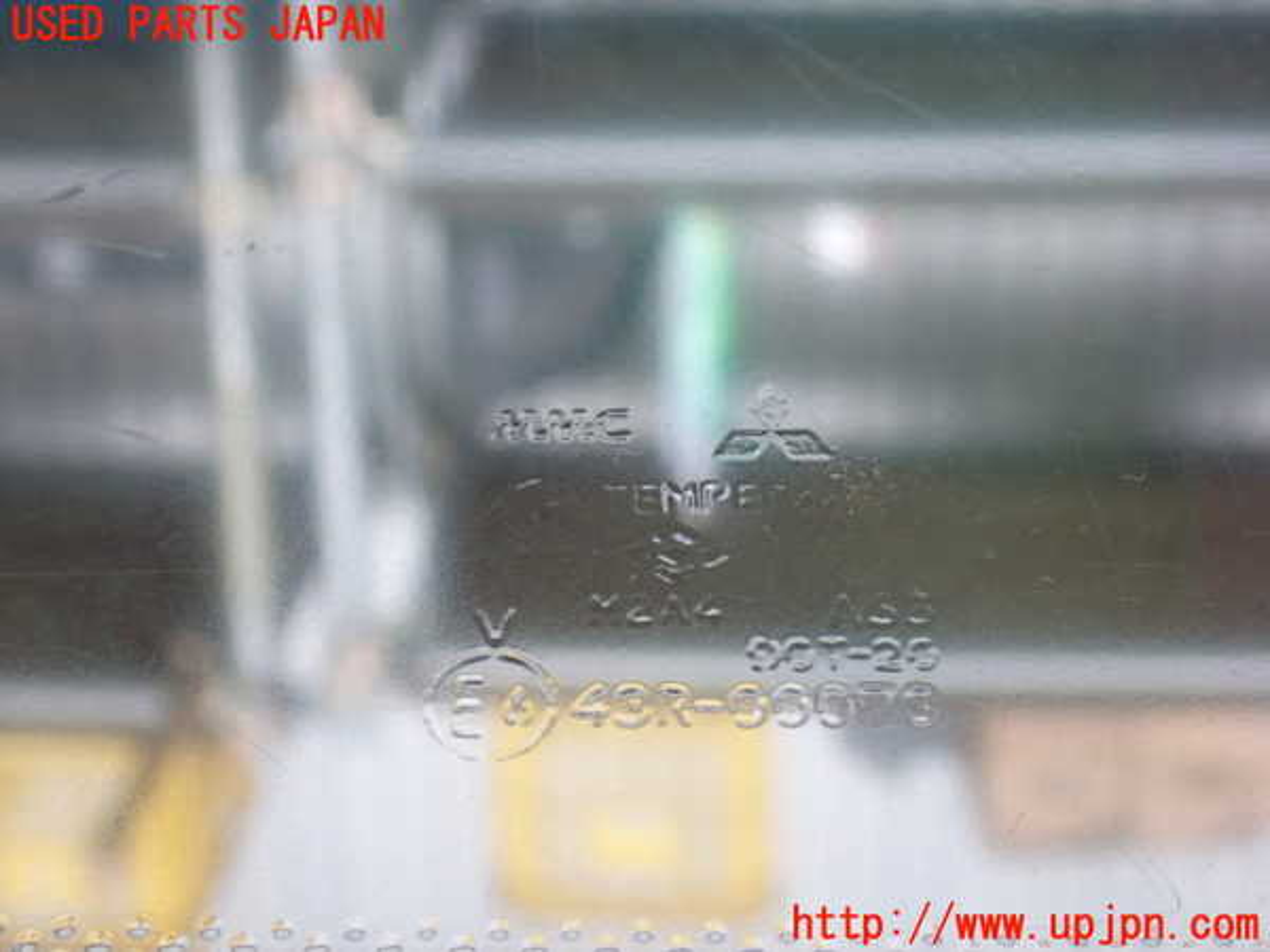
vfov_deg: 29.1
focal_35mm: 50
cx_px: 635
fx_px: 1834
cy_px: 476
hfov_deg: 38.2
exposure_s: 1/50
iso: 400
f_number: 3.2
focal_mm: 9.01
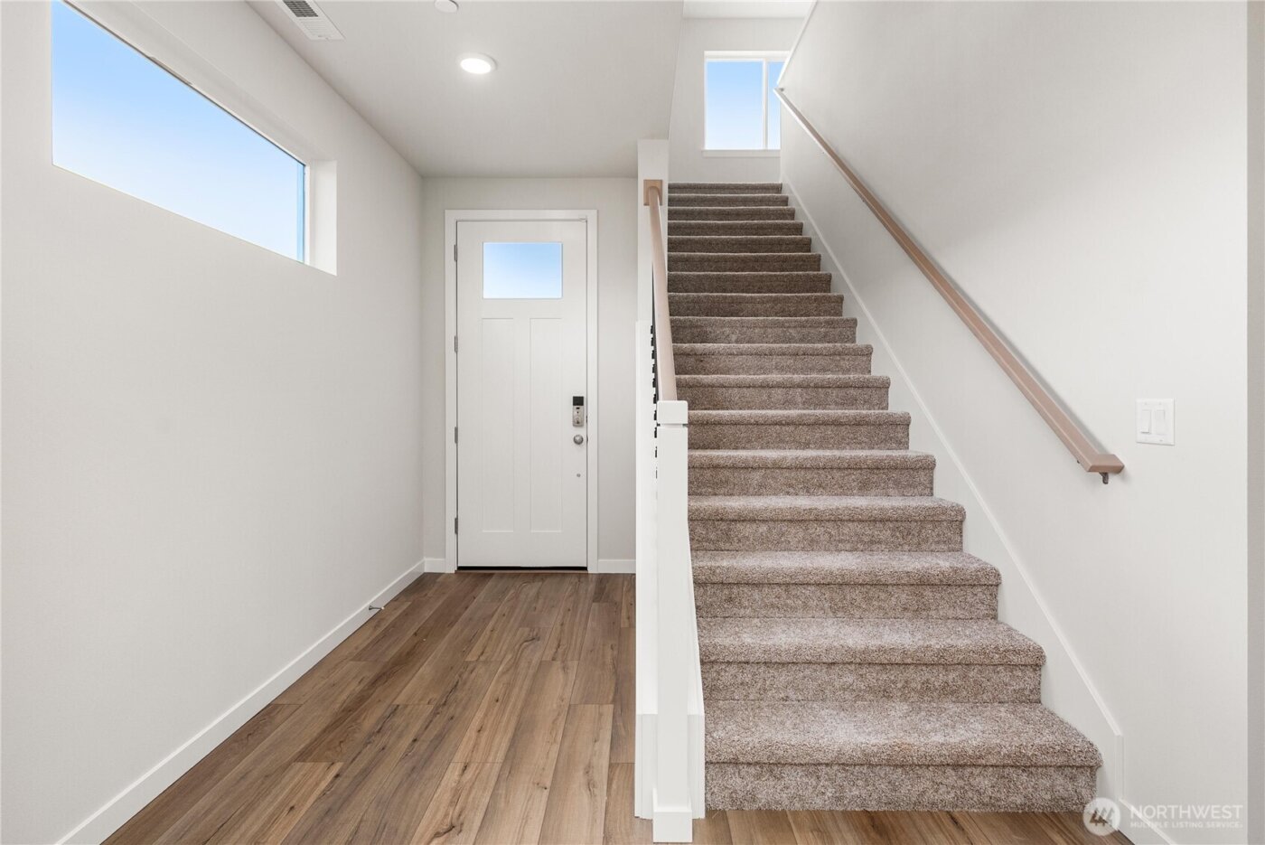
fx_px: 562
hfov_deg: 96.7
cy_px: 422
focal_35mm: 16
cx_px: 632
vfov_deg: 73.8
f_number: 7.1
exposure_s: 1/60
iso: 100
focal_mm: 16
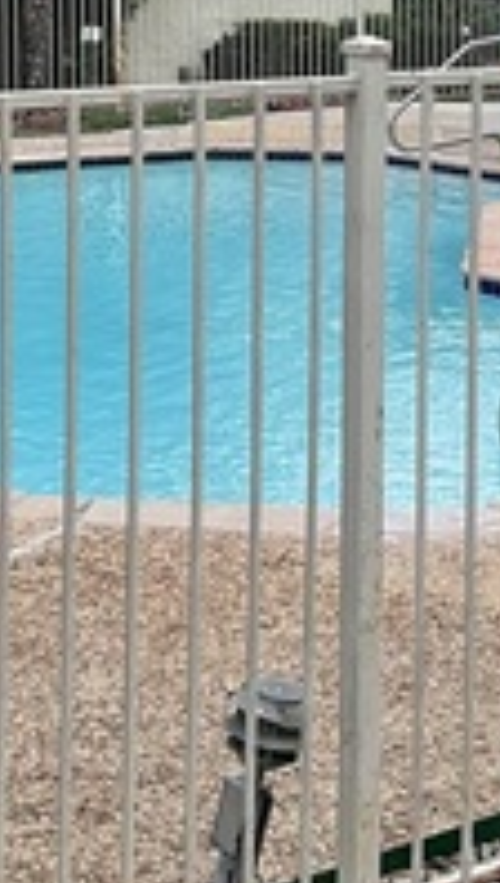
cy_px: 94
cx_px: 344
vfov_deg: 20.5
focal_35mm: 102
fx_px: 2394
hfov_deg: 11.9
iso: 16
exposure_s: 1/344
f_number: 1.8
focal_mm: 3
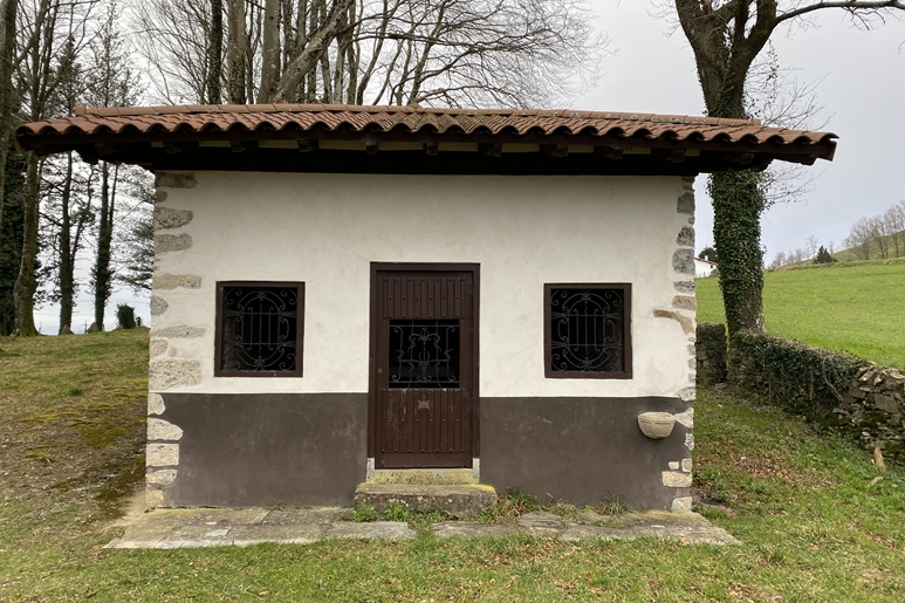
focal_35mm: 28
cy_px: 302
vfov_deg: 46.4
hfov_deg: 65.5
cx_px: 441
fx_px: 704
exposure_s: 1/414
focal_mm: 4.25
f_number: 1.8
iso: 32
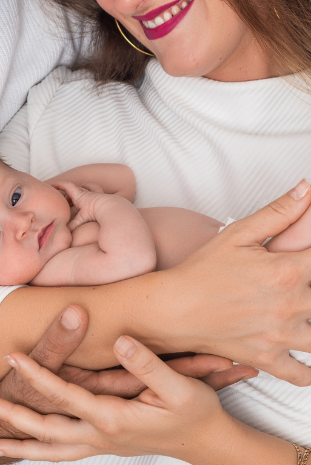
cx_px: 59
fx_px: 1514
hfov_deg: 11.7
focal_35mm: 117
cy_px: 112
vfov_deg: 17.4
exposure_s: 1/250
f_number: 6.3
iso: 100
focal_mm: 50
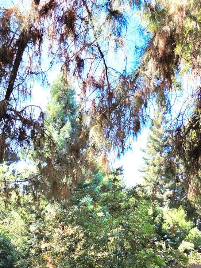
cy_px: 265
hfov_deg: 29.9
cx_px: 32
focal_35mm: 47
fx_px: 364
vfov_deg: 36.5
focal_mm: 5.4
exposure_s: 1/588
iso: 80
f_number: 1.8
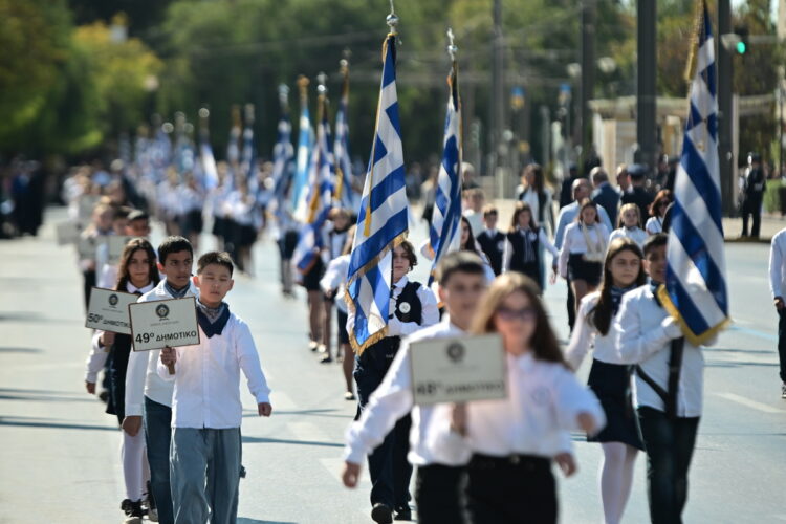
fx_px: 6549
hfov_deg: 6.9
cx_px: 393
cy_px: 262
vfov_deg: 4.6
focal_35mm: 300
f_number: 2.8
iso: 320
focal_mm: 200
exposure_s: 1/5000
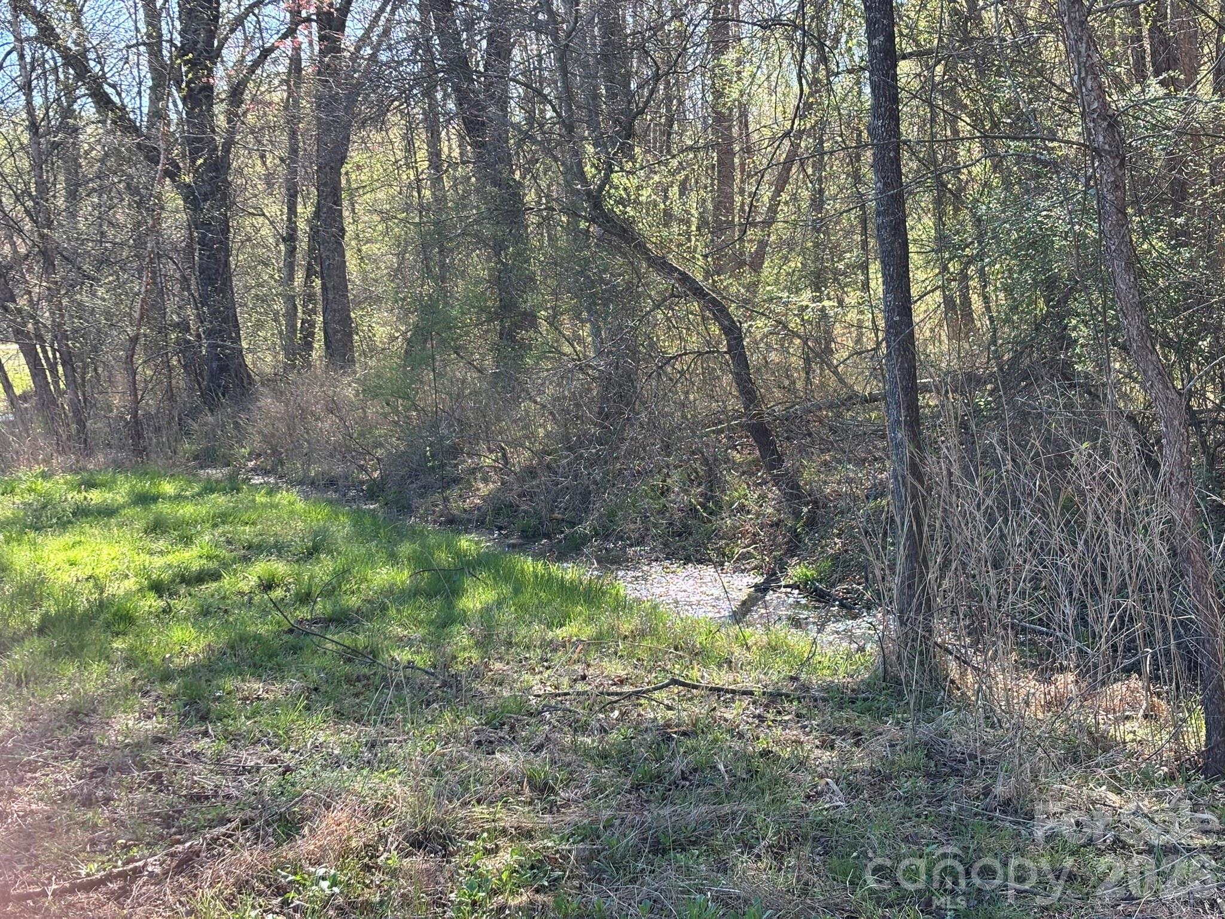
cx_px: 612
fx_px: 1840
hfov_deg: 36.8
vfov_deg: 28.0
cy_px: 460
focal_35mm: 52
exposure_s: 1/320
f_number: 1.6
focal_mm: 5.96
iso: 32
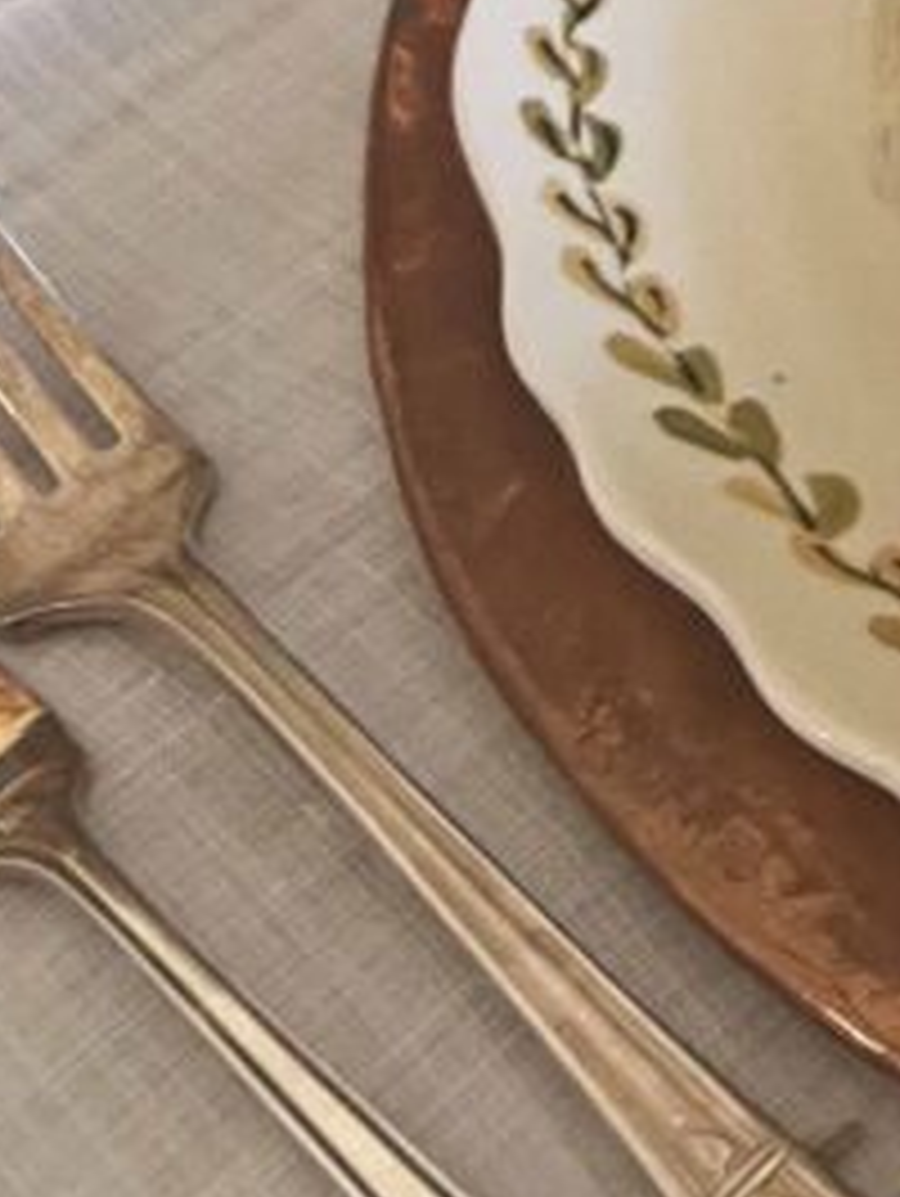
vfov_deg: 16.3
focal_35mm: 100
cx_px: 1408
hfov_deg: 13.8
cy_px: -990
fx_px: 3461
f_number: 1.5
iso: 125
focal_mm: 5.7
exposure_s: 1/72
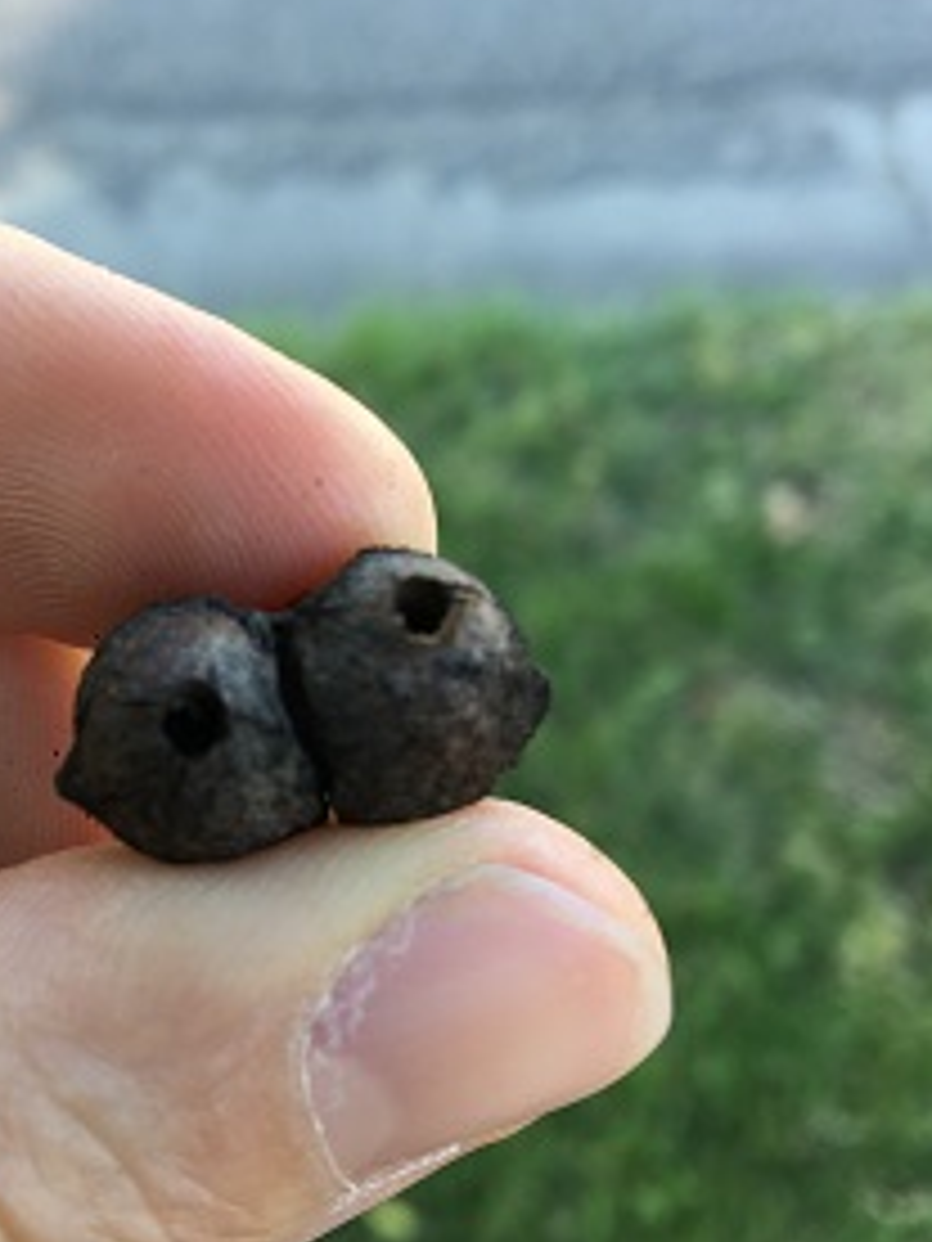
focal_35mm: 42
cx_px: 329
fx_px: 1508
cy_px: 540
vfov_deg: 44.7
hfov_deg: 34.1
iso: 25
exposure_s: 1/60
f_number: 2.2
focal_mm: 4.15
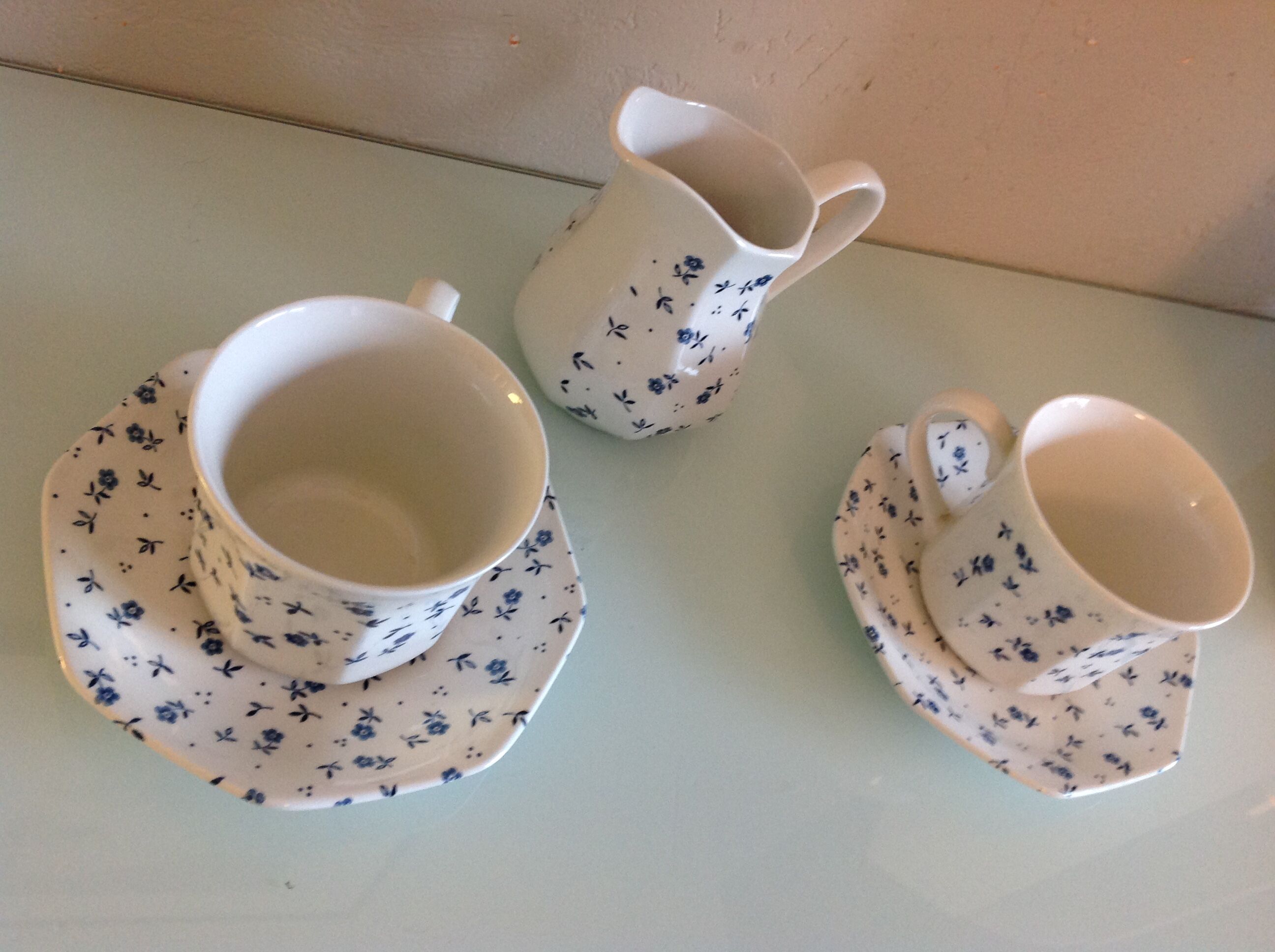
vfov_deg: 40.6
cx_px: 638
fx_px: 1287
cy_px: 476
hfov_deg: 52.7
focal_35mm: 35
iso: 160
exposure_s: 1/17
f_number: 2.4
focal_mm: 4.28
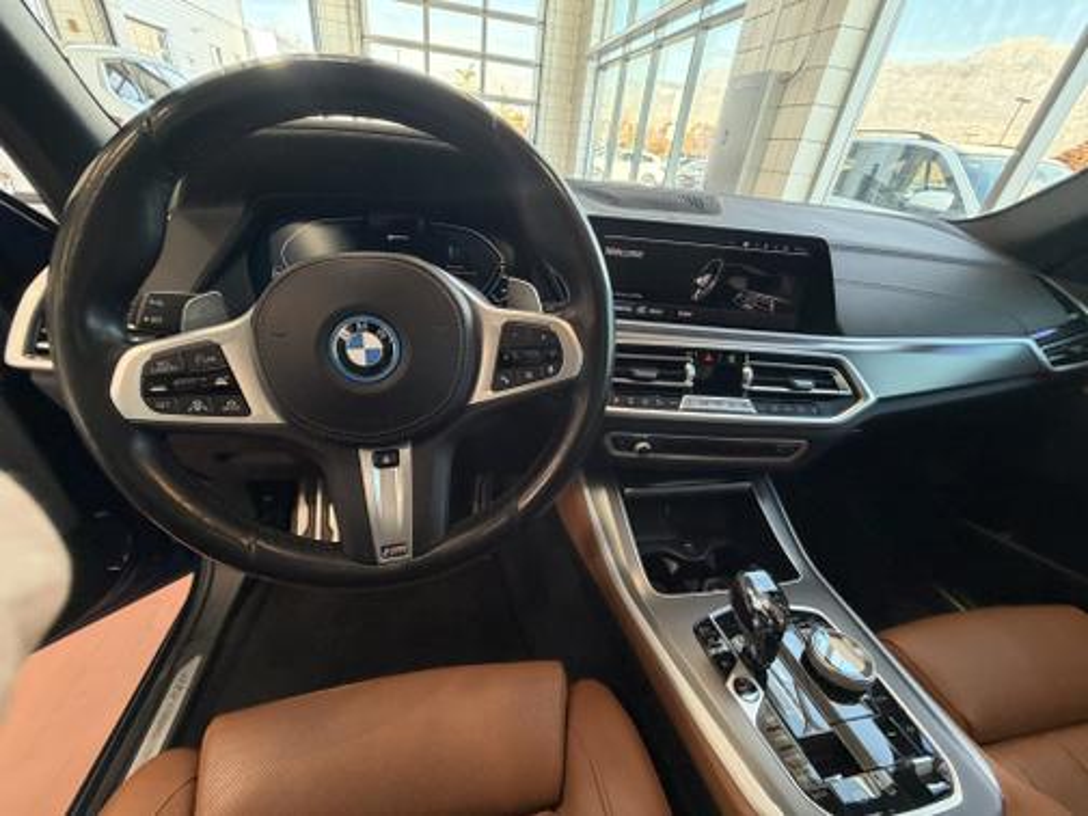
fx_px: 440
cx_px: 544
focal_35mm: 14
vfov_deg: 85.7
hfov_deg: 102.1
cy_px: 408
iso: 320
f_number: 2.2
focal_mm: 2.22
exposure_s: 1/72
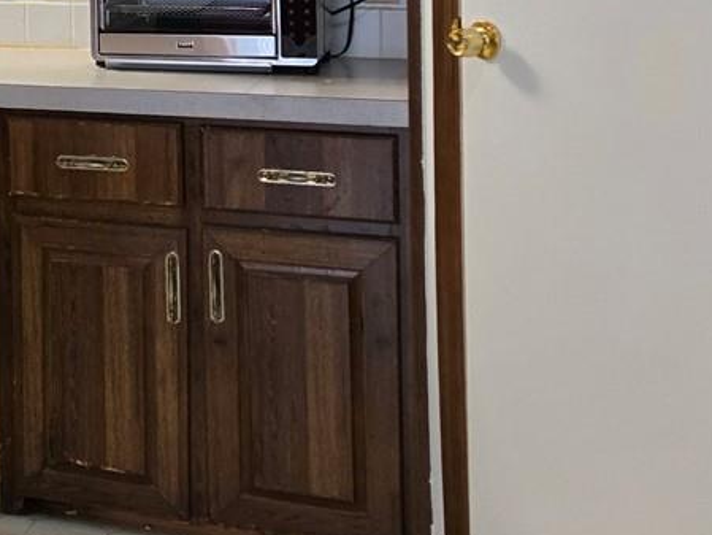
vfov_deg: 17.5
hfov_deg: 20.5
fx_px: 1687
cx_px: -344
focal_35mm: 82
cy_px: -25
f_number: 1.8
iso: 400
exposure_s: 1/120
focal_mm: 5.4
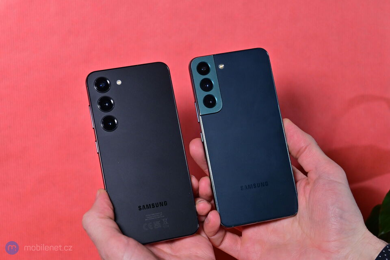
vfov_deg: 18.2
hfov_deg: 27.0
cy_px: 130
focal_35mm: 75
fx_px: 812
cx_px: 195
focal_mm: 50
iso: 450
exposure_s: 1/80
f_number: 6.3
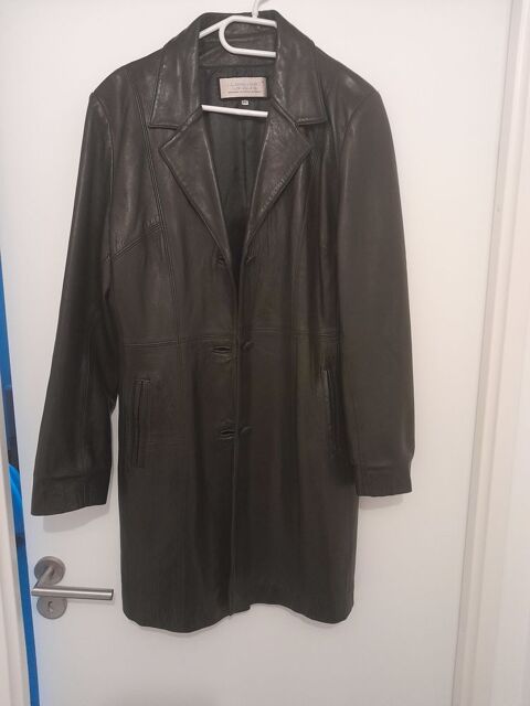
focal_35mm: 27
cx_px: 265
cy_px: 353
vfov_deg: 65.3
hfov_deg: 51.4
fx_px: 551
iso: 500
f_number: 1.8
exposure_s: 1/33
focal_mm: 4
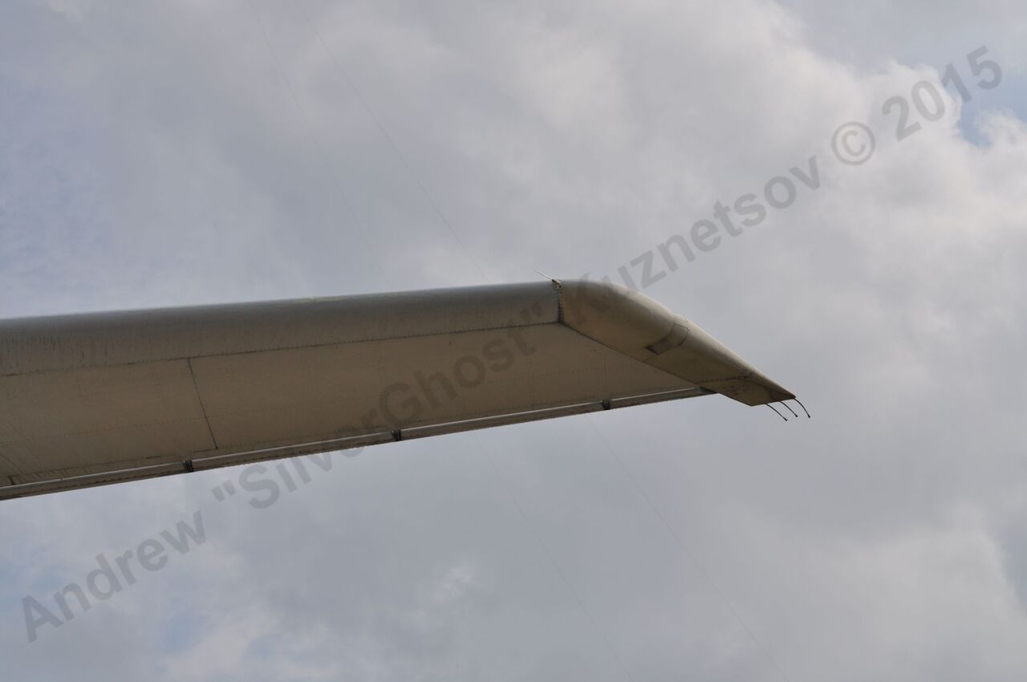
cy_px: 341
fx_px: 2992
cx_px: 514
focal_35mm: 105
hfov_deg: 19.5
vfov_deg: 13.0
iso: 200
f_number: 8
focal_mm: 70
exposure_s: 1/1000
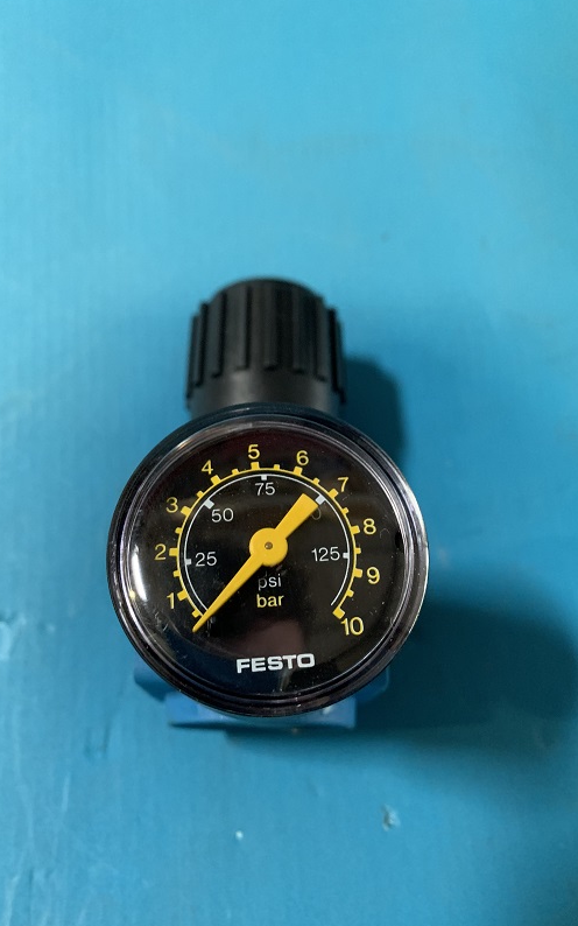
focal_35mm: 28
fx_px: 706
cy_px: 462
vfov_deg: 66.5
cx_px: 272
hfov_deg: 44.5
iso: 400
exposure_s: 1/40
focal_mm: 4.25
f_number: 1.8
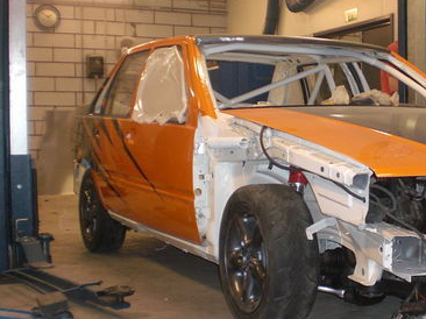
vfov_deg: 23.3
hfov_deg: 29.9
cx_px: 353
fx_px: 775
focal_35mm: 63
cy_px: 173
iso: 200
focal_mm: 6.3
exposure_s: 1/60
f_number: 3.1
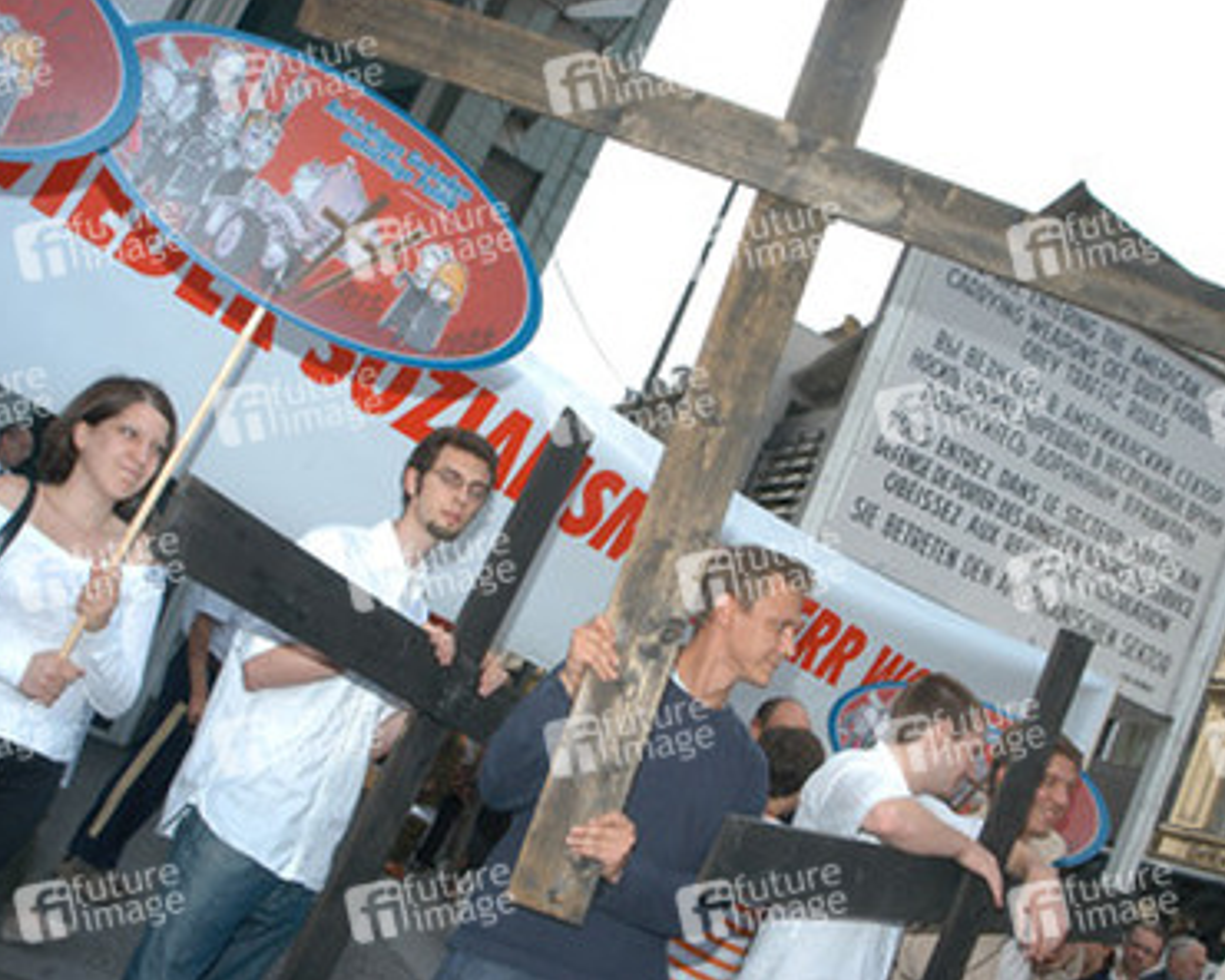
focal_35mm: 48
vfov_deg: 31.5
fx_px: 1740
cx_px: 674
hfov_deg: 38.7
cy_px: 490
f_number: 10
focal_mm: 28
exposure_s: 1/180
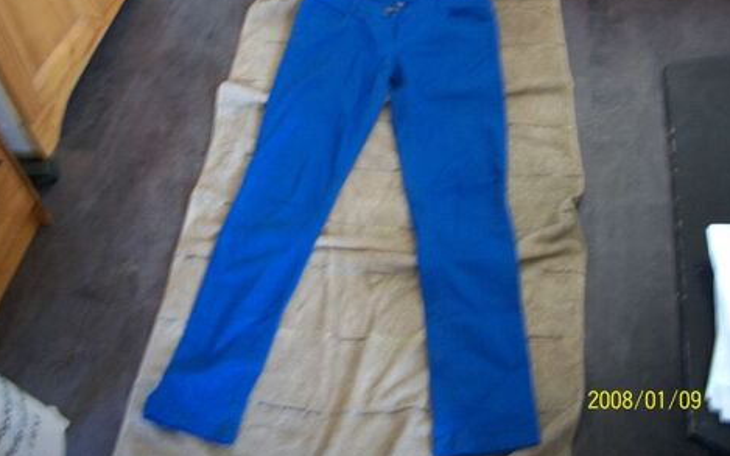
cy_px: 182
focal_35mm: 38
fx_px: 756
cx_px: 366
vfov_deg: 33.5
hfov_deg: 51.5
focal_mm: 6.3
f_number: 3.1
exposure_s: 1/8
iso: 300
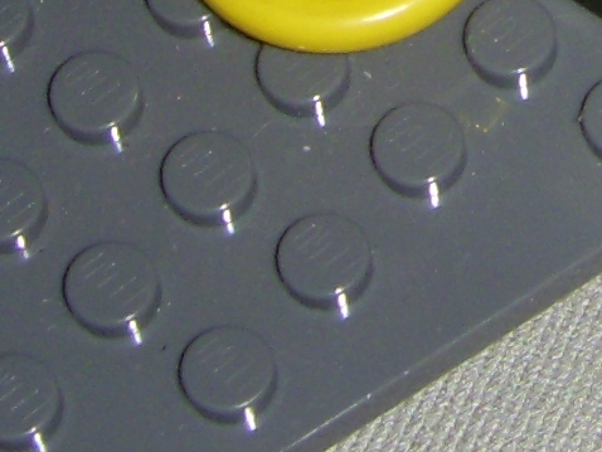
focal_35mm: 244
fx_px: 4245
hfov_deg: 8.0
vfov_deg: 5.8
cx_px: 897
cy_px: -716
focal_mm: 6.3
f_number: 3.3
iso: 100
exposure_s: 1/30
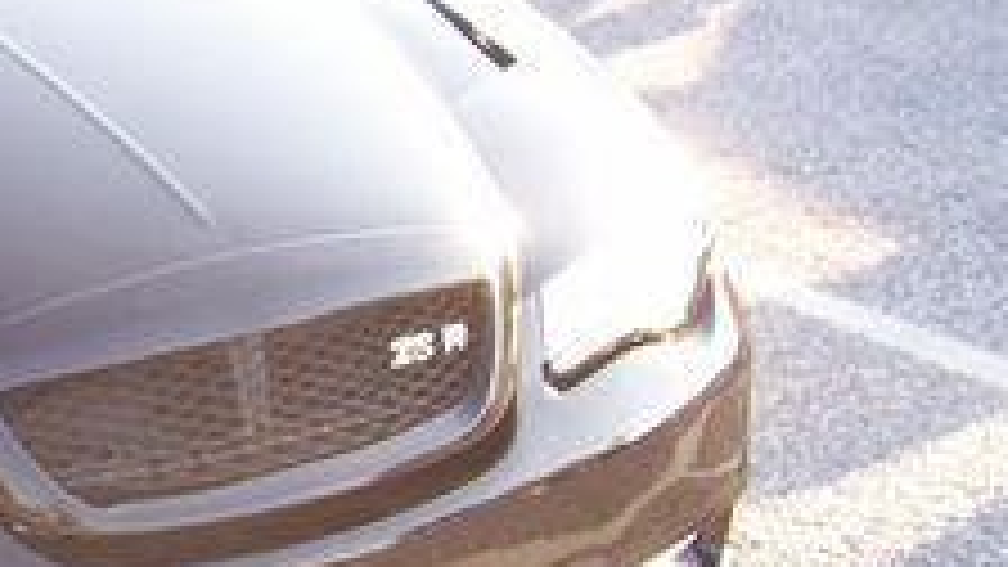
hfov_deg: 18.4
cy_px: 328
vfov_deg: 11.4
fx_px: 2833
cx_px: -396
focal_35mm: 106
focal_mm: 5.6
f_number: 2.7
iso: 80
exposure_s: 1/123
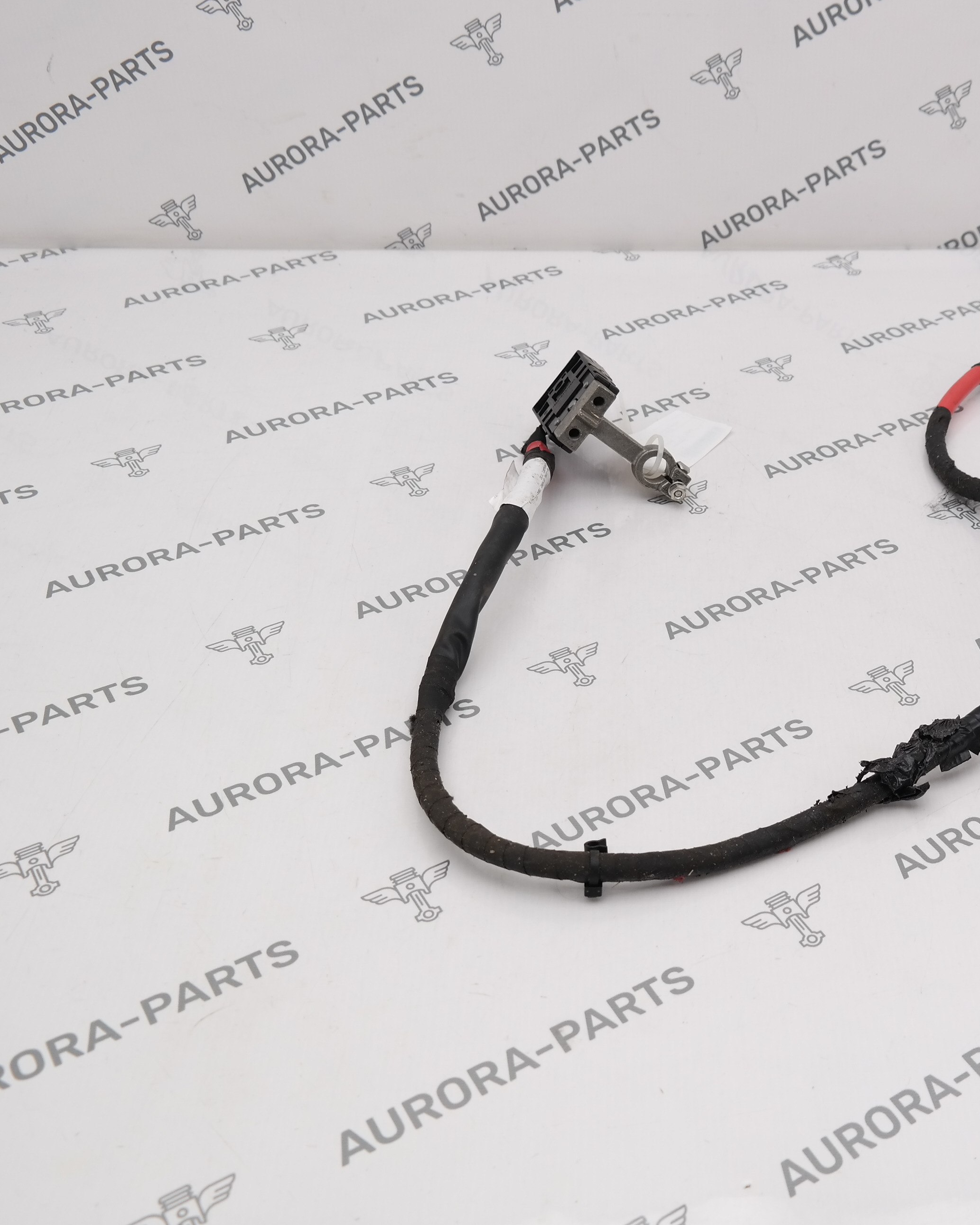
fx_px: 1486
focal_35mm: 41
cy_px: 611
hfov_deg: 35.4
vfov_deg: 44.8
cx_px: 778
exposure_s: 1/125
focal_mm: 19
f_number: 4
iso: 100
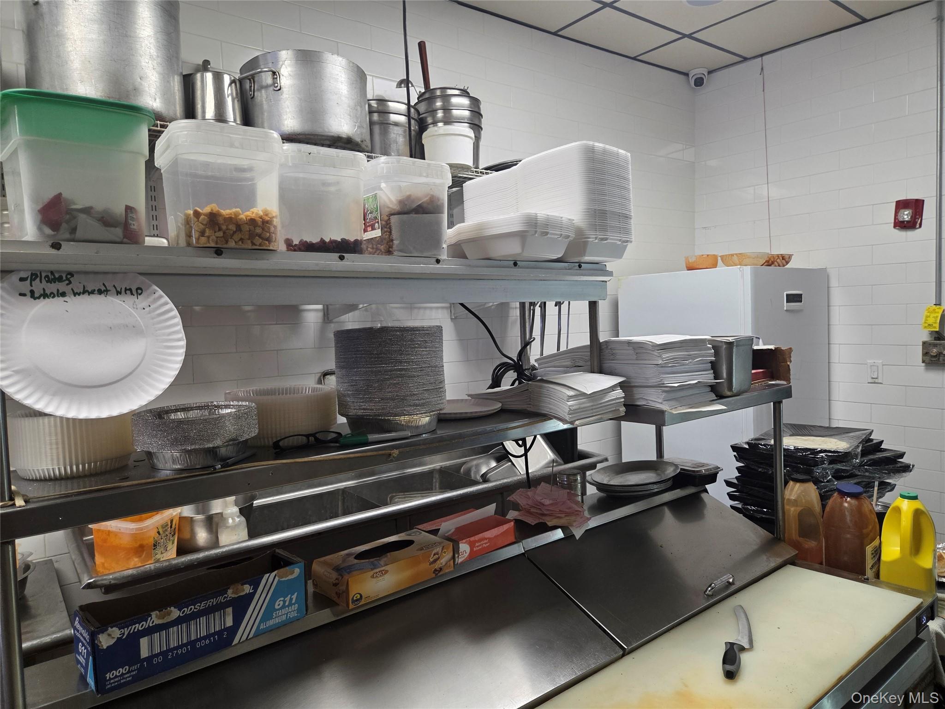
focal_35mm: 23
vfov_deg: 58.9
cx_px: 472
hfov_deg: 73.9
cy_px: 354
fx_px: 628
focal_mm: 5.4
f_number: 1.8
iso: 200
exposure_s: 1/120
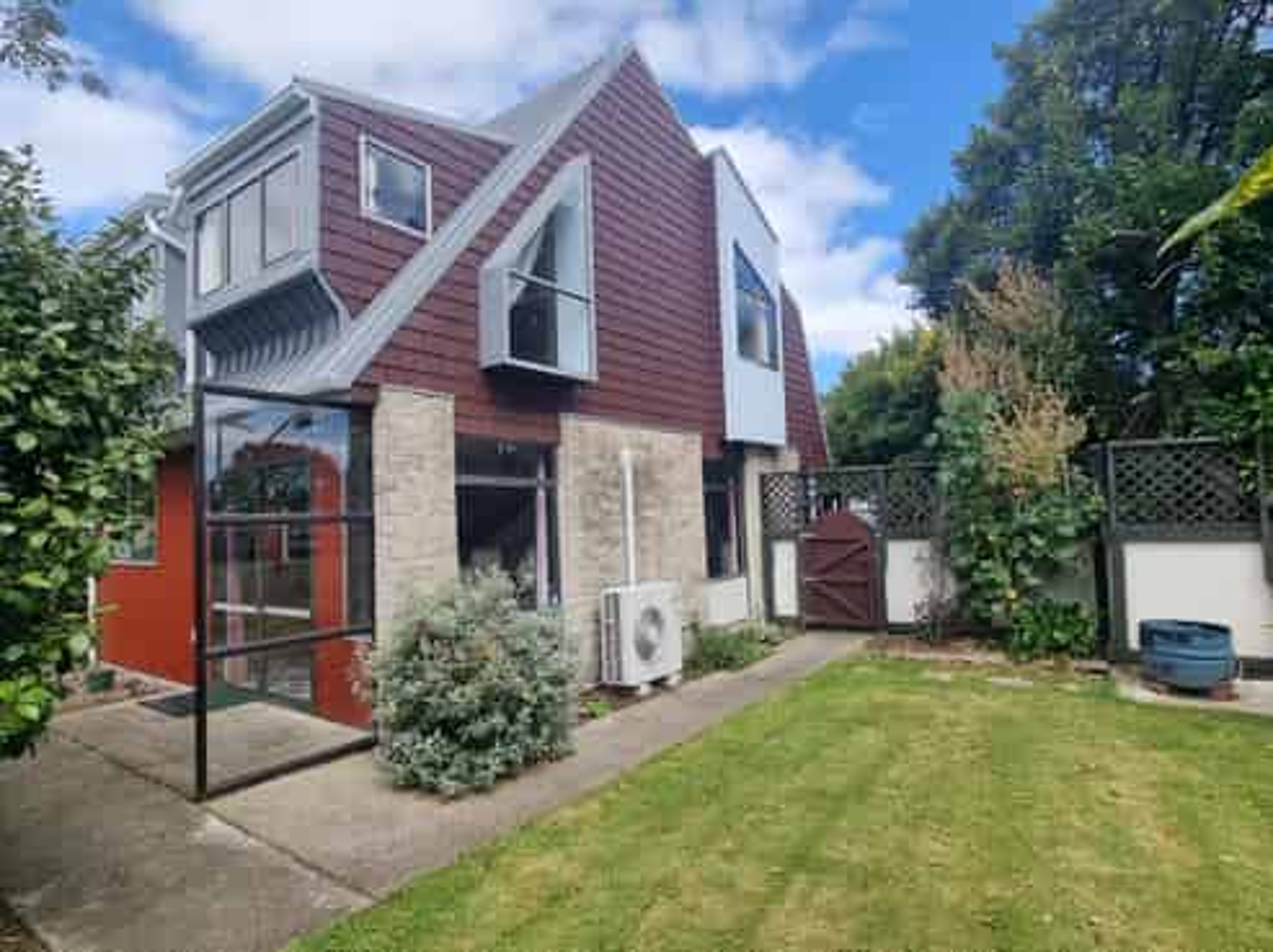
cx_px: 636
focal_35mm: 13
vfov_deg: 89.8
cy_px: 476
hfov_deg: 106.2
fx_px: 478
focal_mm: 2.2
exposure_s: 1/988
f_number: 2.2
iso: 50
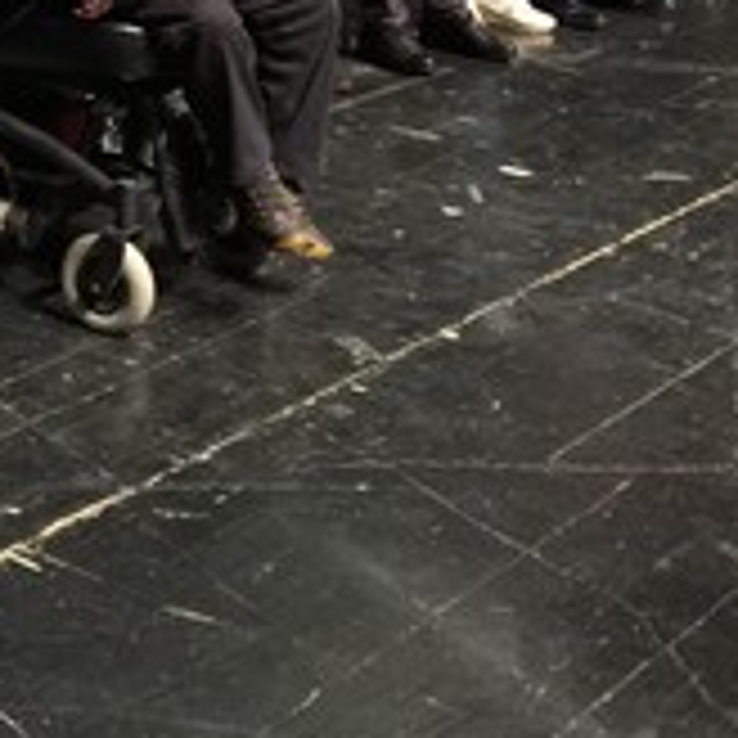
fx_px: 2533
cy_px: -117
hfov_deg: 15.5
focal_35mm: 105
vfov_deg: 16.0
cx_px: -324
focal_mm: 4.15
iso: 160
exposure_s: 1/17
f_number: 2.2
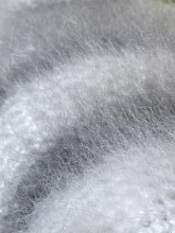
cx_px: 139
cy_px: 123
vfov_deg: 16.3
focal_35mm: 121
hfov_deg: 12.2
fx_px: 816
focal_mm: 4.25
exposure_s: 1/121
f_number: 1.8
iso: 64
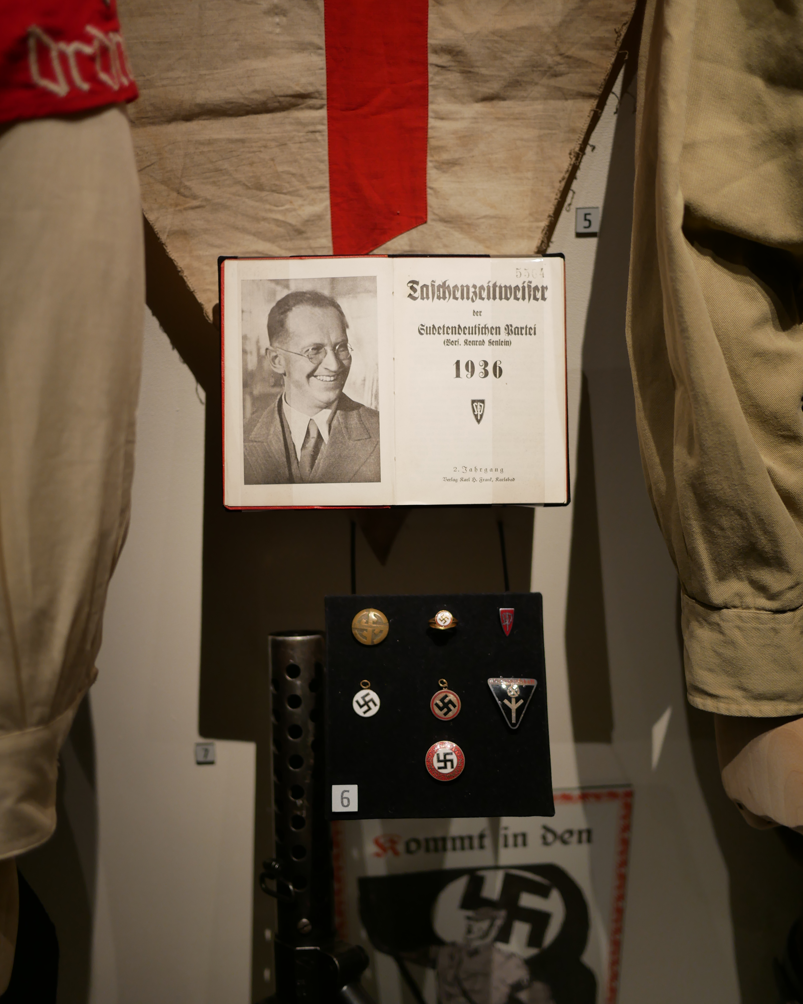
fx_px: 1248
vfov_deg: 43.8
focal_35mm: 42
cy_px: 512
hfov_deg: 35.7
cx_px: 402
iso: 200
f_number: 1.7
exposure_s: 1/60
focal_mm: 20
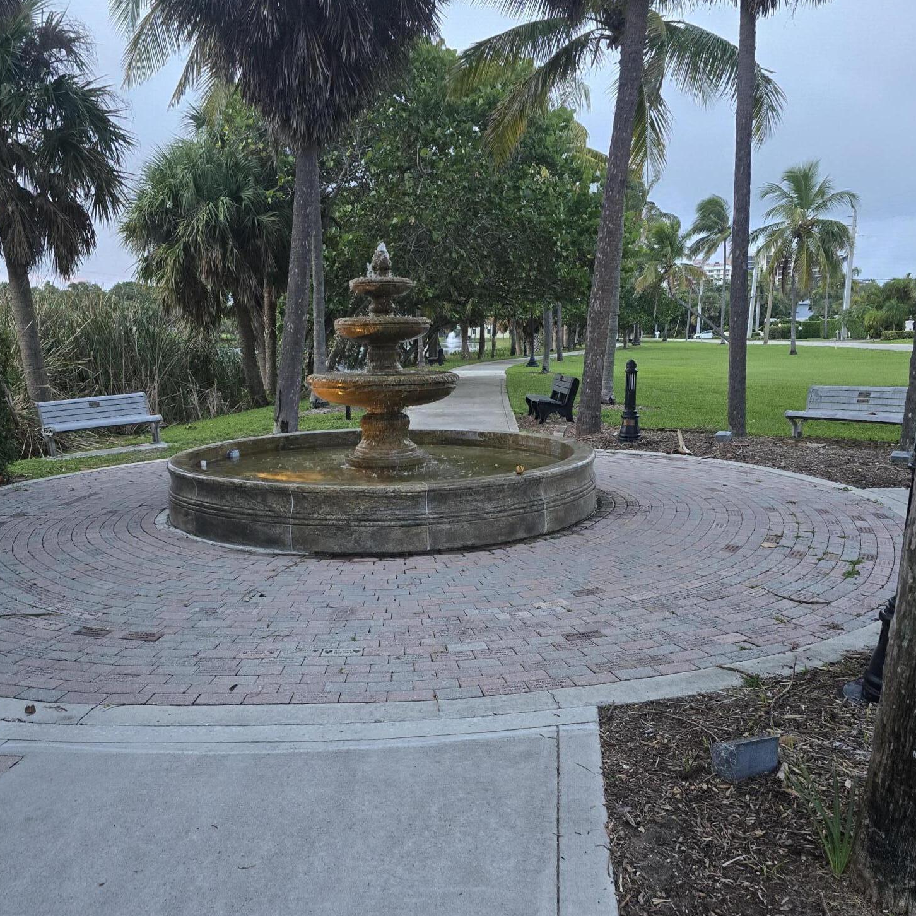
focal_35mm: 28
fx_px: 838
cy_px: 505
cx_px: 447
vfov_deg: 57.2
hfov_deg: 57.3
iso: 400
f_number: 1.7
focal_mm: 6.3
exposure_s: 1/120
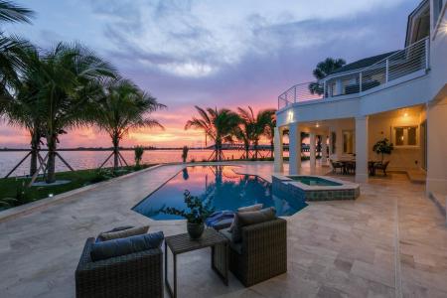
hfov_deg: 100.4
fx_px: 186
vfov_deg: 77.3
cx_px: 224
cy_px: 149
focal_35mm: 15
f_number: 8
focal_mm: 10
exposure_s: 1/25
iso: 400
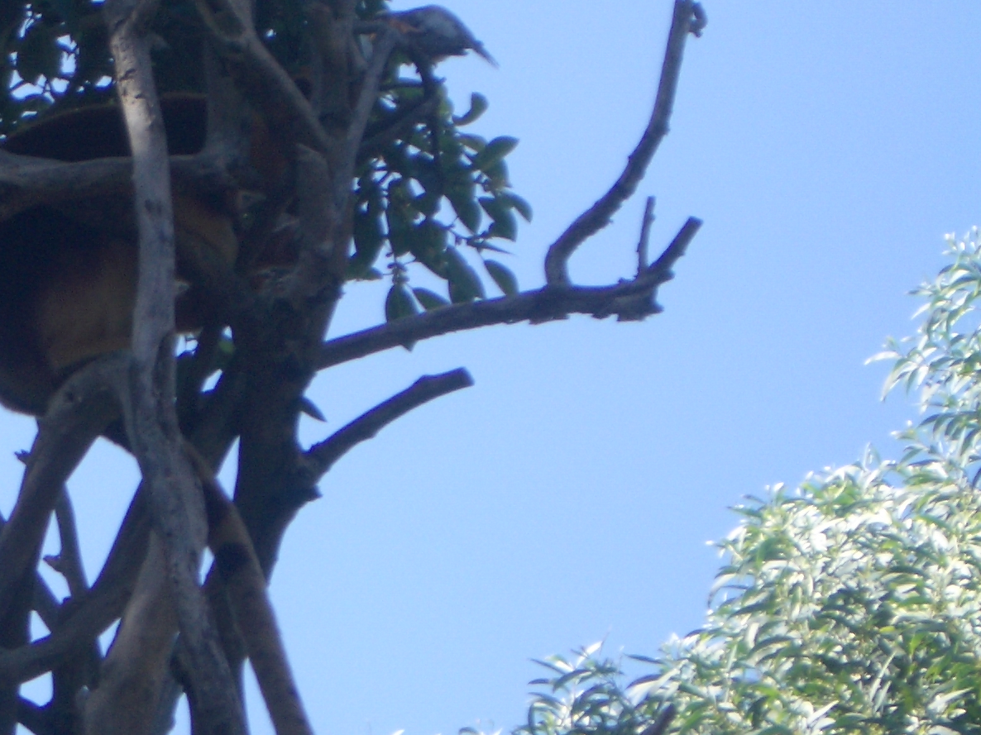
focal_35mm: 204
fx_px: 5780
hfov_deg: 9.6
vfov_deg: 7.3
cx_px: 43
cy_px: 257
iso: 50
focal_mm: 17.4
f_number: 4.8
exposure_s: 1/200
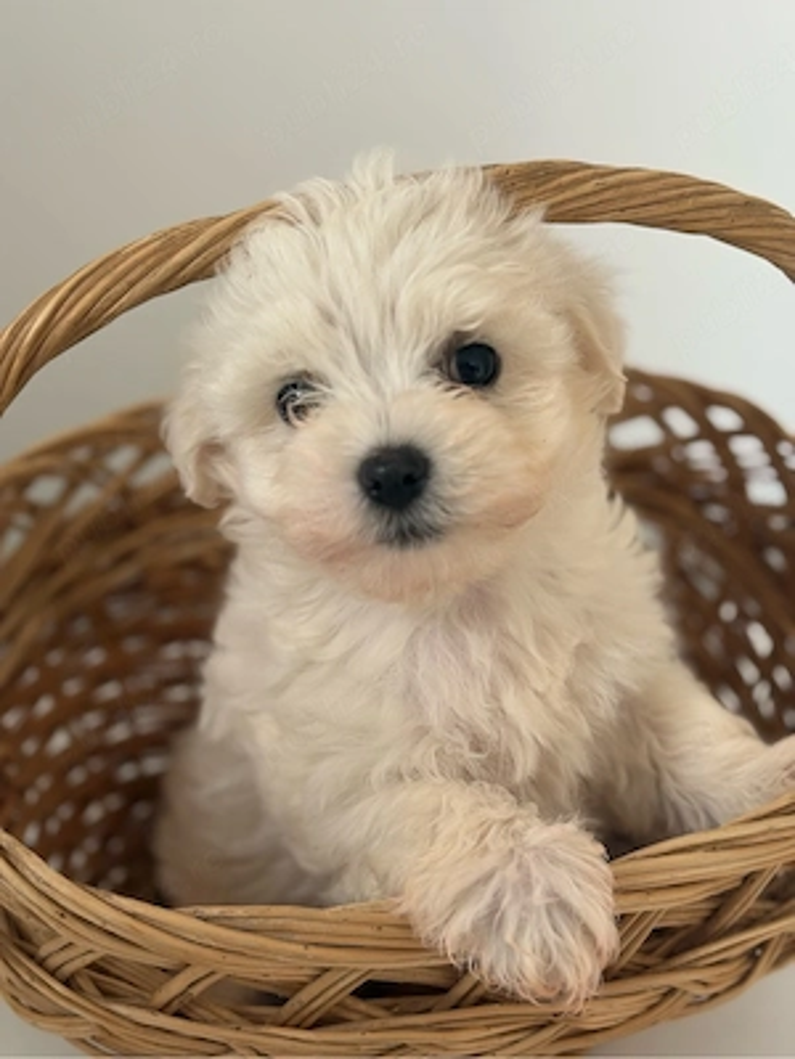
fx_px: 1592
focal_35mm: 52
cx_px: 398
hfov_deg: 28.0
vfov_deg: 36.8
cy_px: 530
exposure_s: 1/109
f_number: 1.6
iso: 50
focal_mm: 5.96
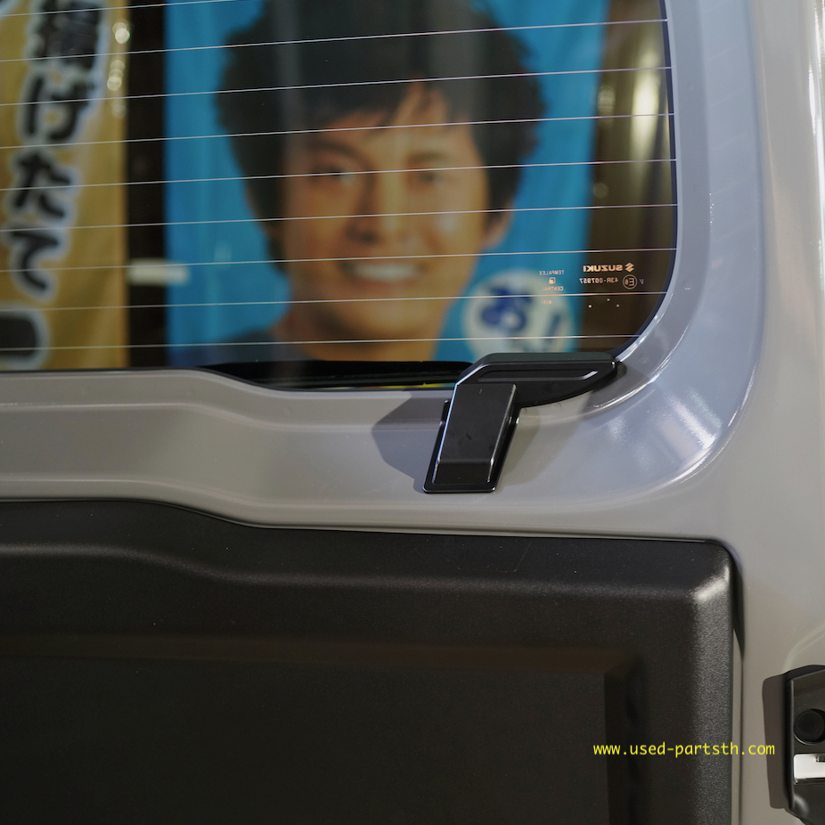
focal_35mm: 45
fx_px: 1213
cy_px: 412
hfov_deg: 37.4
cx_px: 500
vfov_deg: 37.6
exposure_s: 1/40
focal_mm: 35
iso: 1250
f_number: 2
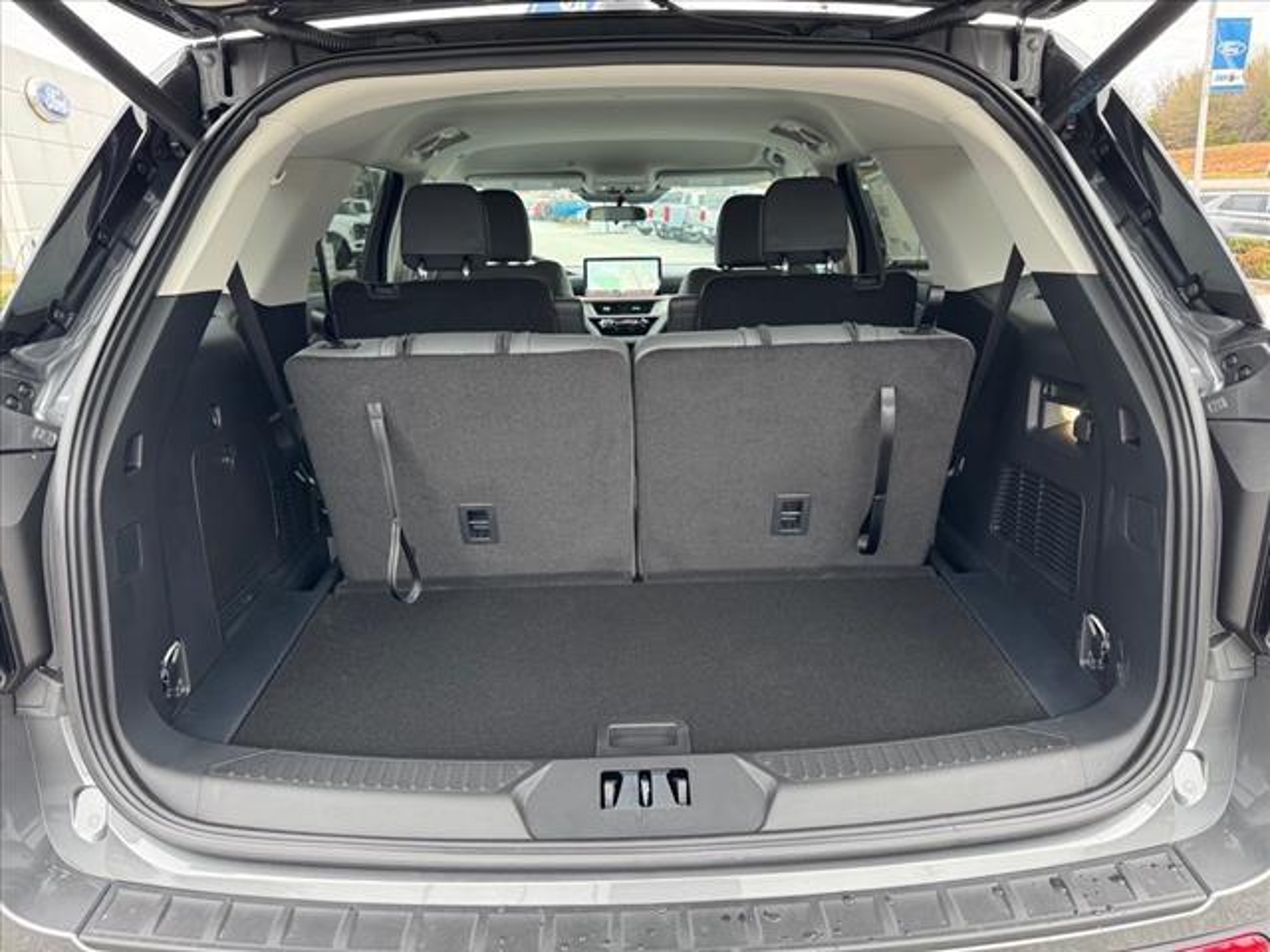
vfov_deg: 56.8
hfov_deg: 71.6
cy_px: 476
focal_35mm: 24
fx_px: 881
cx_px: 635
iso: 160
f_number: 1.78
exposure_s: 1/121
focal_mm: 6.76
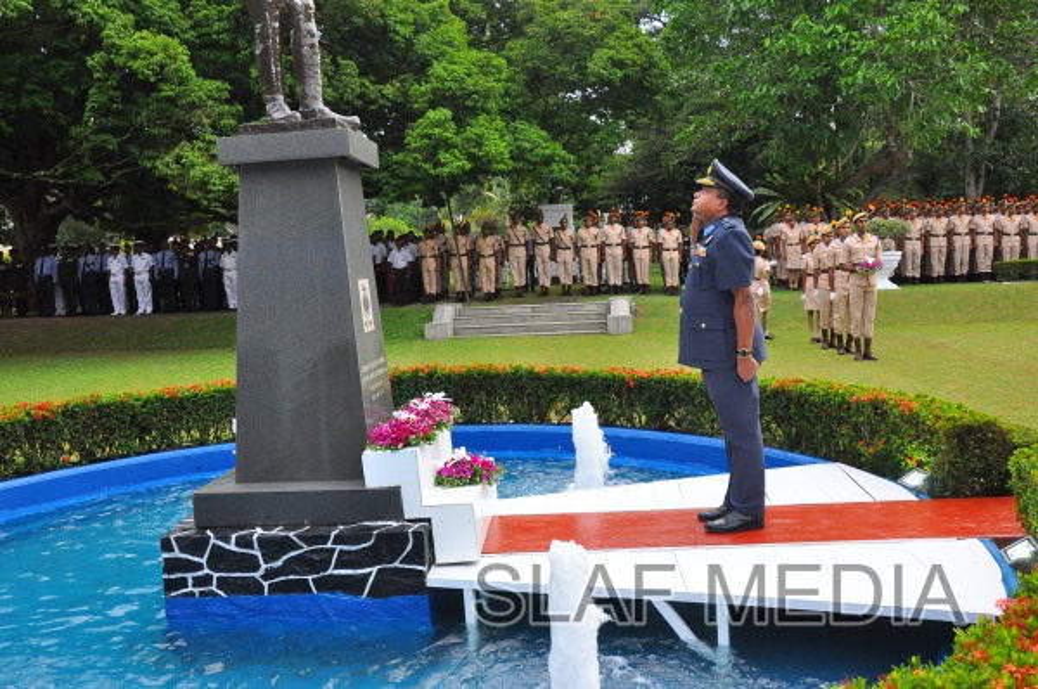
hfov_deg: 57.3
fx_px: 950
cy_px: 344
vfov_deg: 39.8
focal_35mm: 33
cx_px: 519
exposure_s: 1/125
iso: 1000
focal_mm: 22
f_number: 8
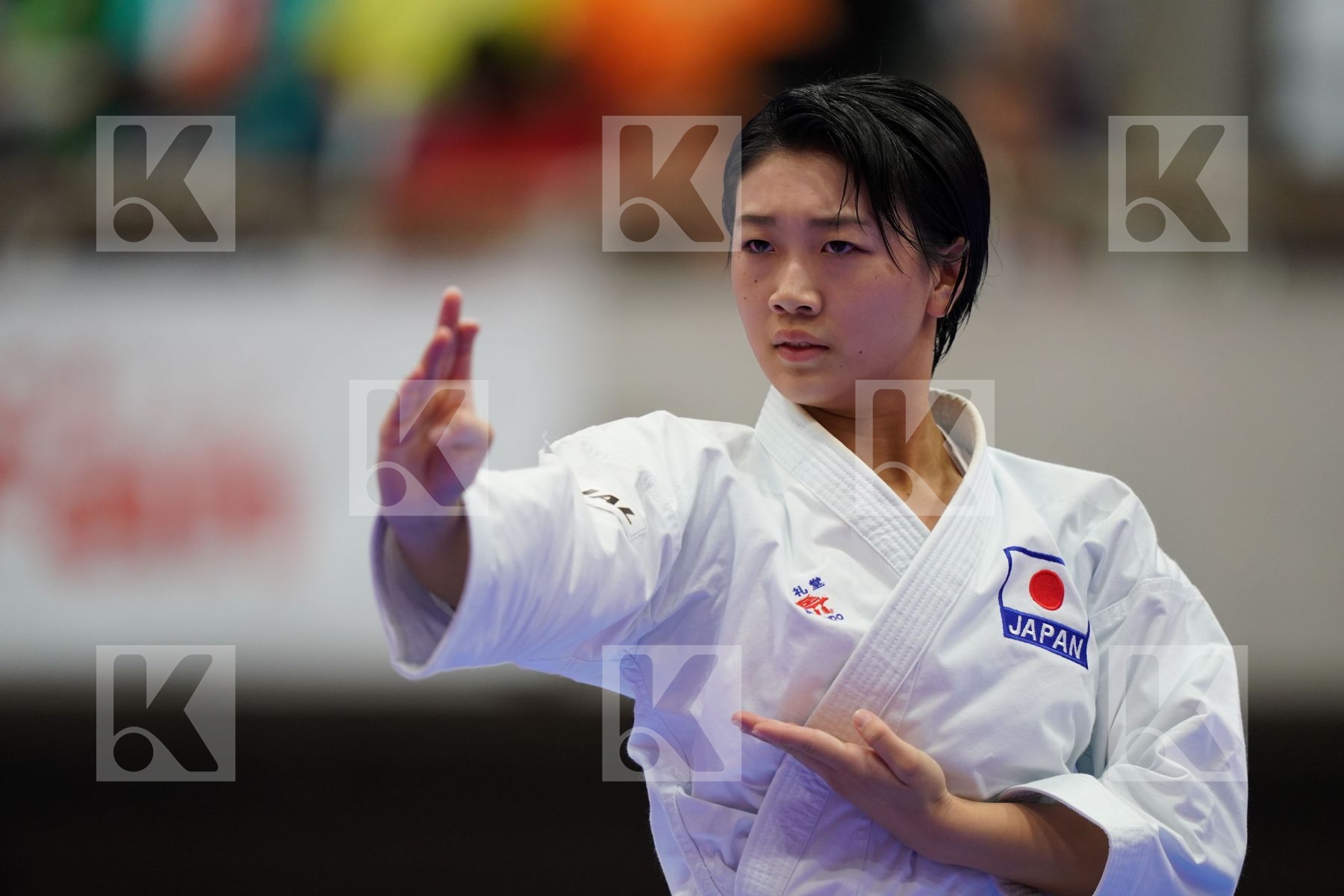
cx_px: 672
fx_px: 14932
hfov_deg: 5.2
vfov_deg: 3.4
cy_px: 448
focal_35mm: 400
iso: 1600
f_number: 2.8
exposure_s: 1/500
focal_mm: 400
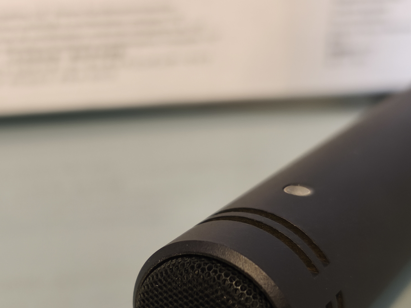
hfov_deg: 28.0
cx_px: 272
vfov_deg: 21.2
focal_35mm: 69
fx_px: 819
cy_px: 212
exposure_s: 1/33.3
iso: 800
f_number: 1.7
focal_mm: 5.35
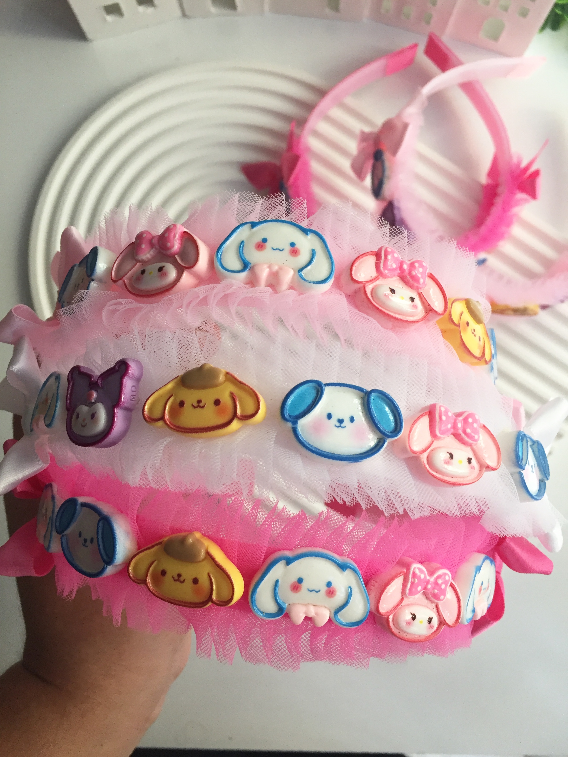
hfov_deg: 48.2
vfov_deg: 61.7
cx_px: 284
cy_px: 378
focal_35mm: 29
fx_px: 634
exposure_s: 1/33
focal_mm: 4.15
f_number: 2.2
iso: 64
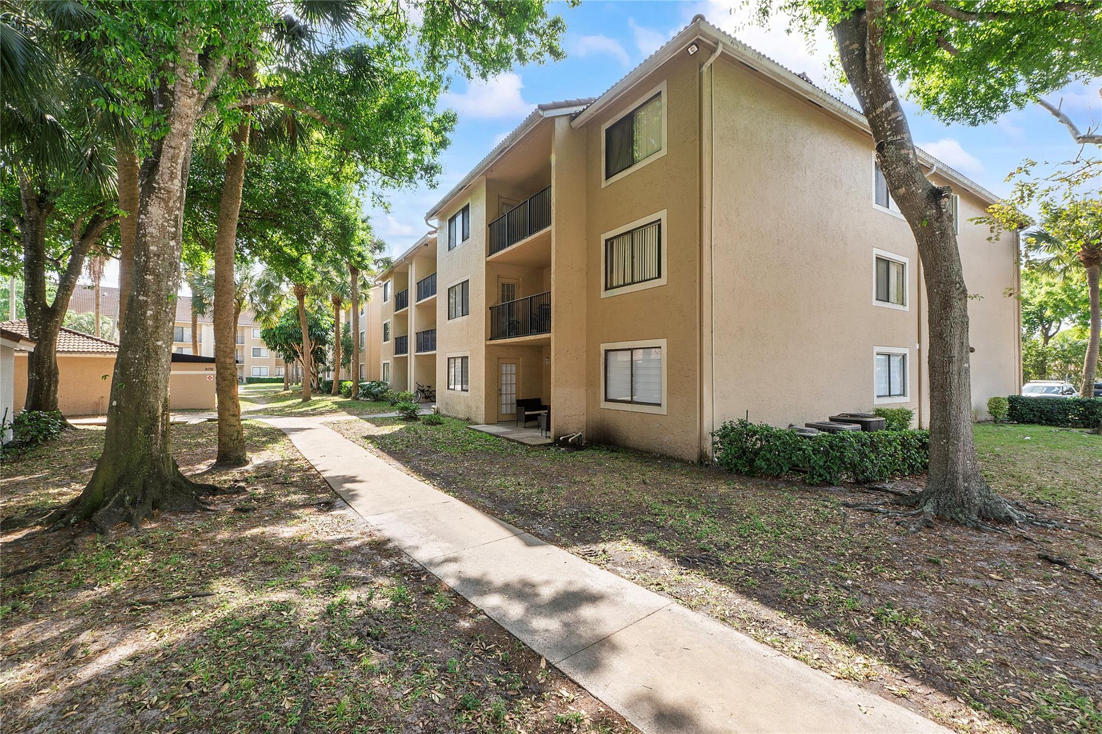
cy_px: 367
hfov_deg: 100.4
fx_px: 459
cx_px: 551
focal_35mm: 15
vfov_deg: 77.3
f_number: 11
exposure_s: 1/50
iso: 100
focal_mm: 10
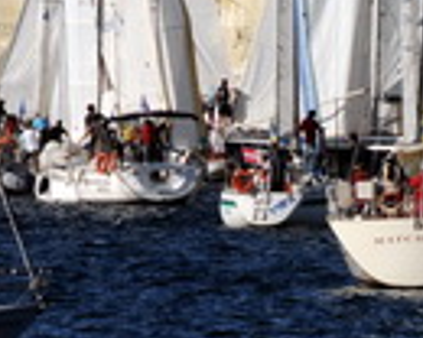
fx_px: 16287
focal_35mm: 1301
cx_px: 748
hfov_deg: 1.5
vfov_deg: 1.2
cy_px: -21
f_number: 13
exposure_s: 1/640
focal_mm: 200
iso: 200
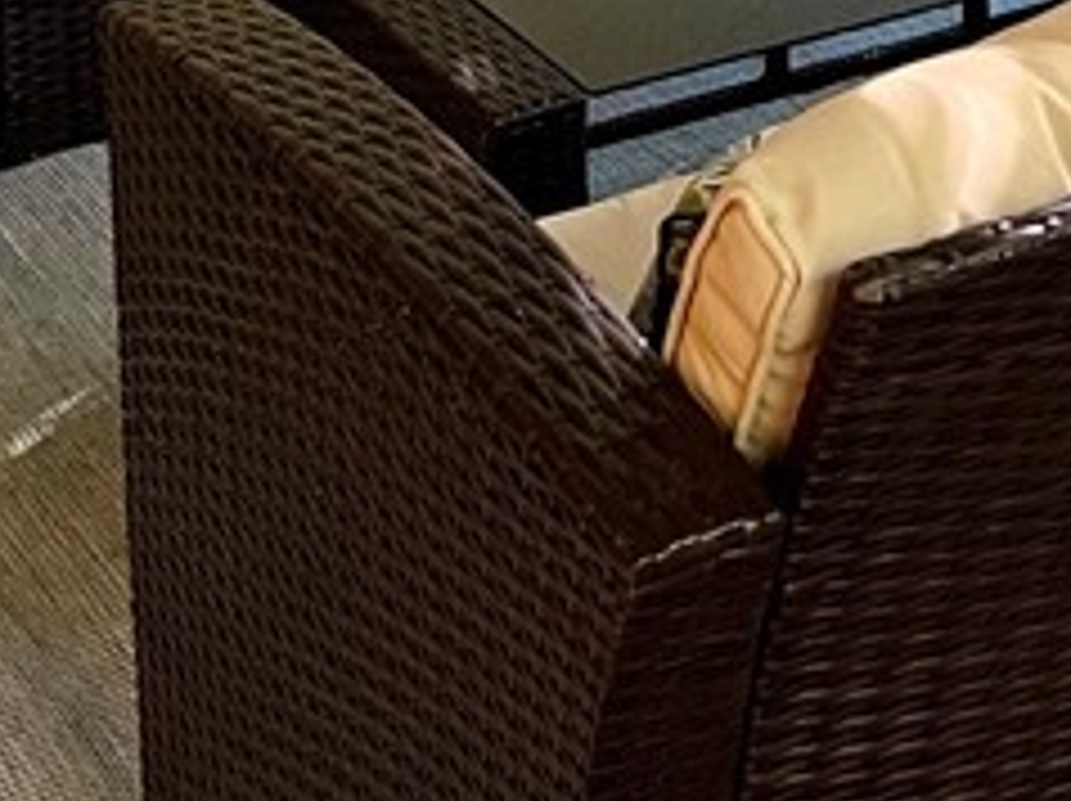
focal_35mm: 112
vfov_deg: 11.6
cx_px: 1310
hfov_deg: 16.8
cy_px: -904
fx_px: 3462
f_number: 1.6
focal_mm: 5.1
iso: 160
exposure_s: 1/60
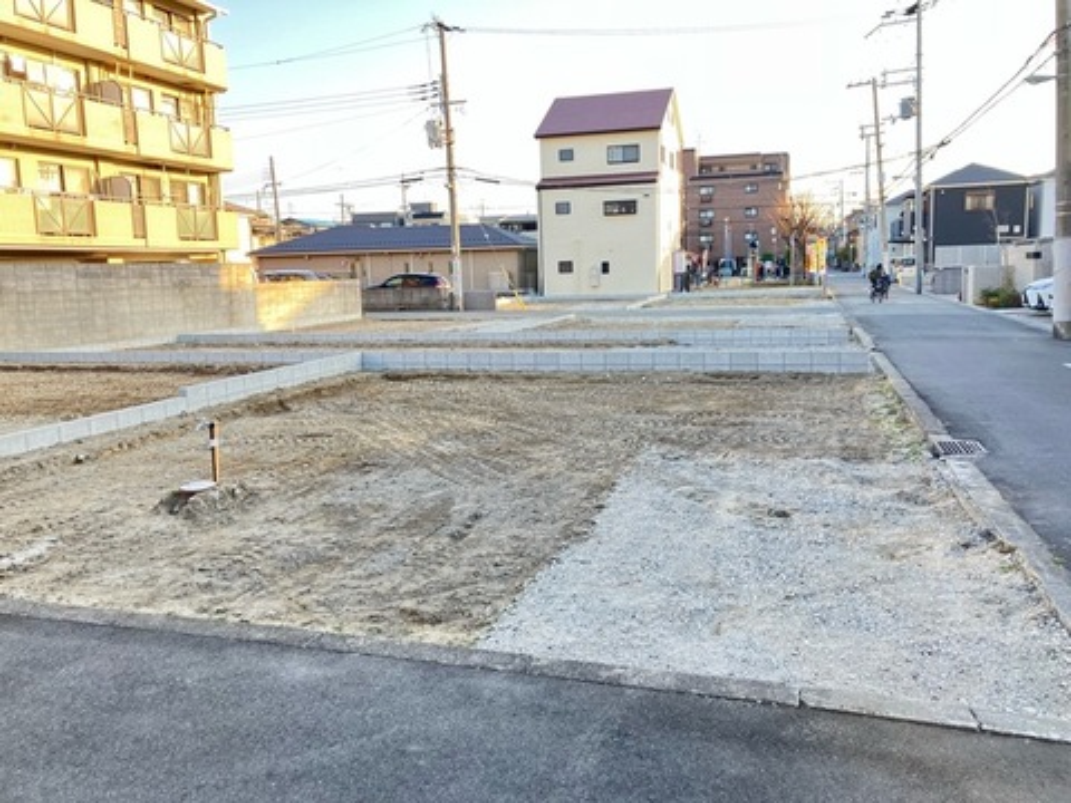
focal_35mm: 28
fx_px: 866
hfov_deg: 63.4
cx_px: 536
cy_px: 402
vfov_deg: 49.7
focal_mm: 3.99
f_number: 1.8
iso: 40
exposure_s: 1/121
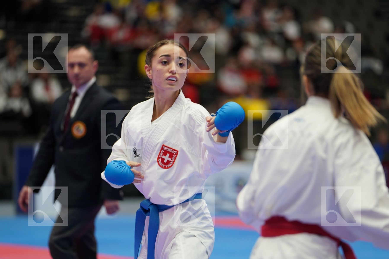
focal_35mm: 178
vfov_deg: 7.7
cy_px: 130
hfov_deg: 11.5
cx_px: 194
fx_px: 1923
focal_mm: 178
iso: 1000
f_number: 2.8
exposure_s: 1/500
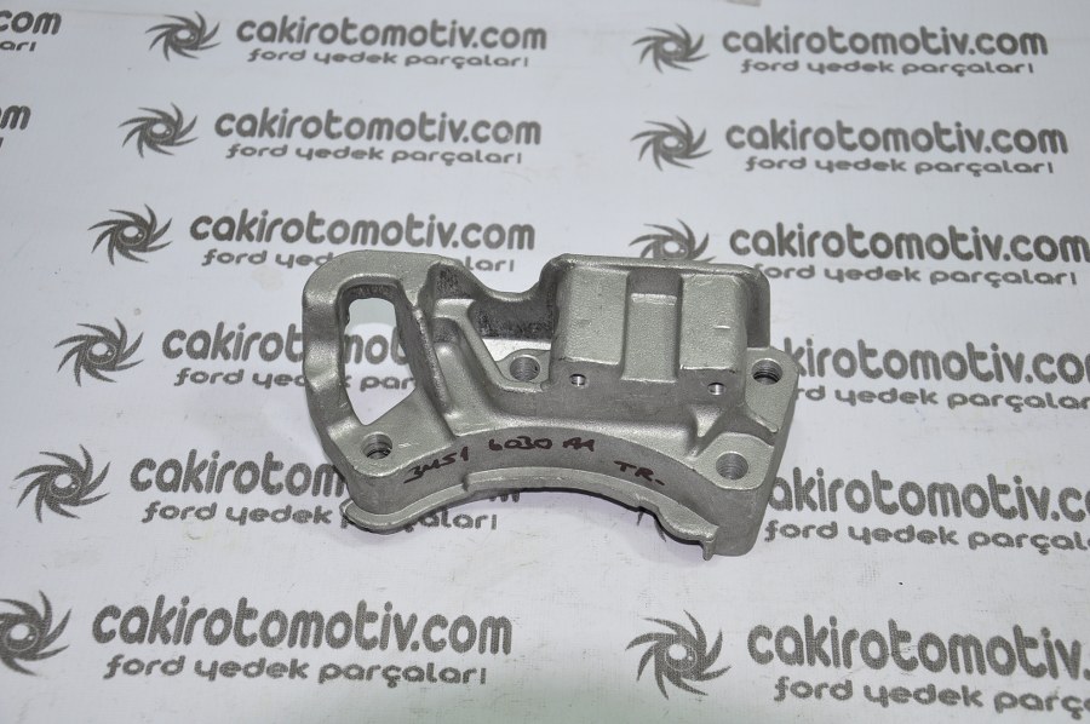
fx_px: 1724
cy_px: 362
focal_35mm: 57
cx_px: 545
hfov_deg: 35.1
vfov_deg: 23.7
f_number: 5.6
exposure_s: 1/50
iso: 200
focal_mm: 38
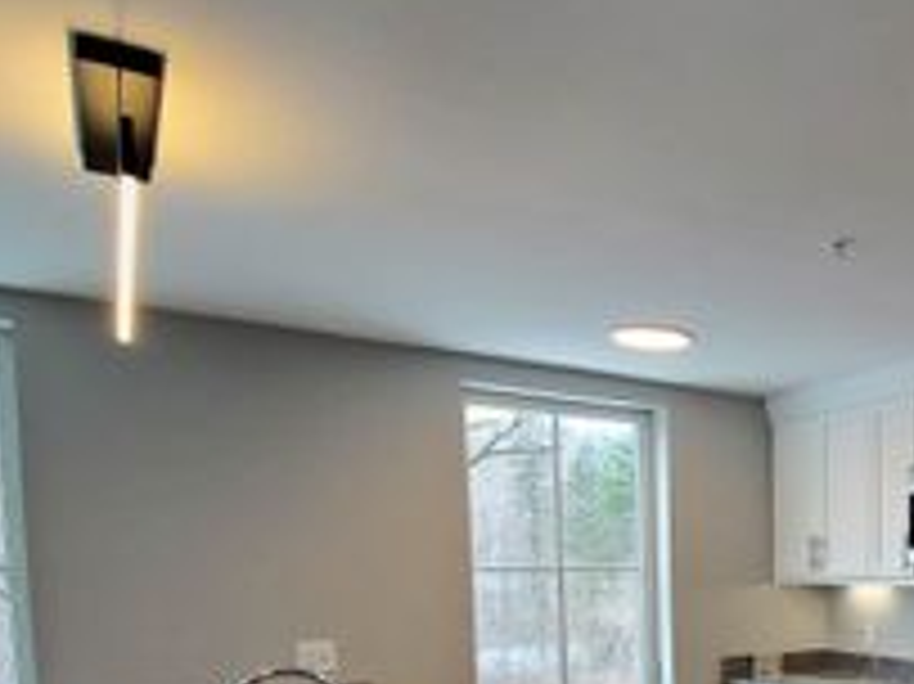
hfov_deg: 47.8
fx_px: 844
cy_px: 641
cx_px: 900
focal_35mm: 32
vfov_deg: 40.1
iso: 100
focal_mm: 1.8
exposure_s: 1/60
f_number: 2.2
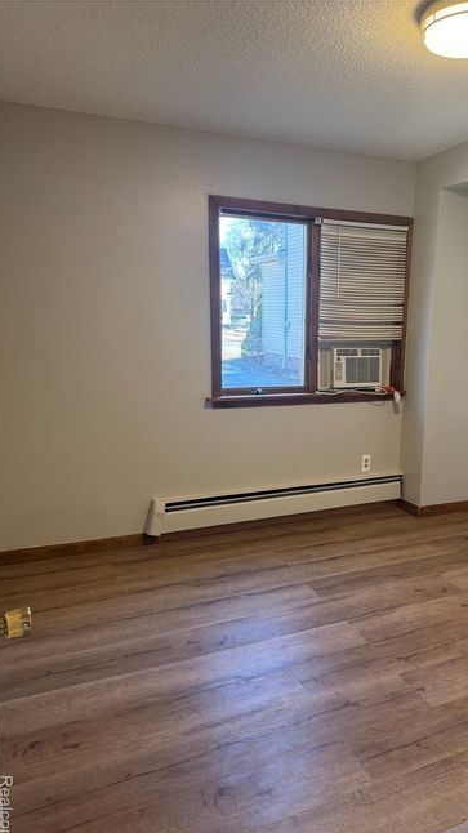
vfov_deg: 69.9
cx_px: 316
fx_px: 596
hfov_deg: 42.2
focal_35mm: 27
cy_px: 429
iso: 200
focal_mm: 6.76
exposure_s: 1/60
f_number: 1.78
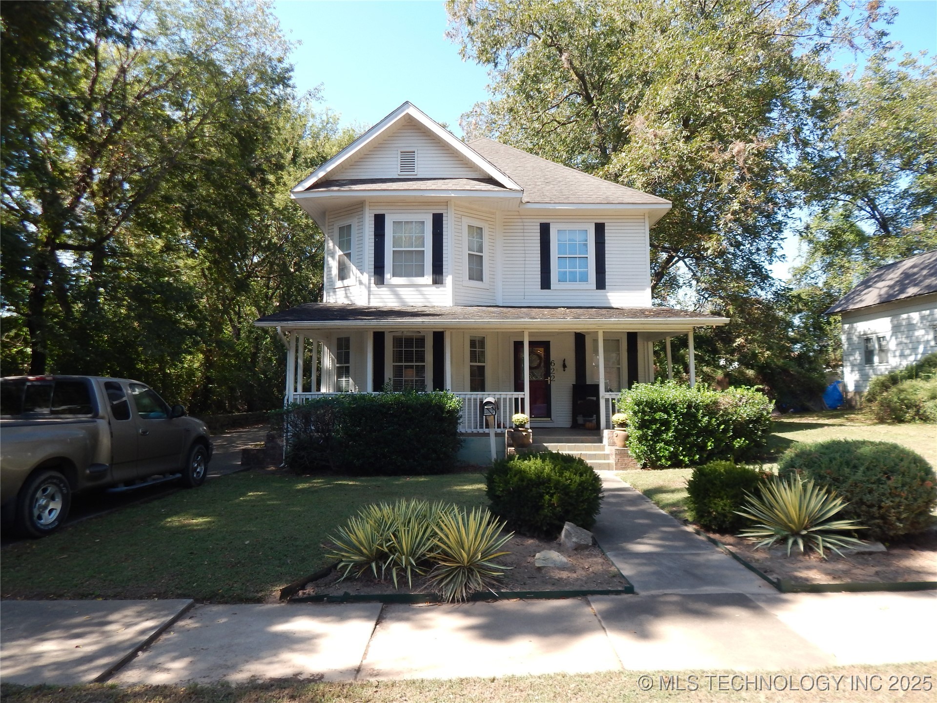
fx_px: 623
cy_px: 352
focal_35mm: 23
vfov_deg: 58.9
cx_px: 468
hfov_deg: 73.9
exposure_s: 1/400
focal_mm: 4
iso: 125
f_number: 3
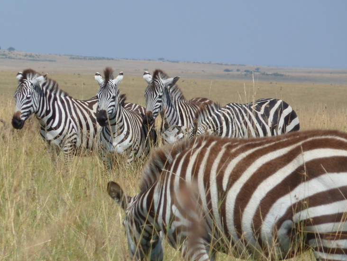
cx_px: 176
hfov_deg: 4.6
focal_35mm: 432
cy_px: 122
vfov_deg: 3.4
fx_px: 4330
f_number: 4.9
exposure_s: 1/500
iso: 80
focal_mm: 49.2
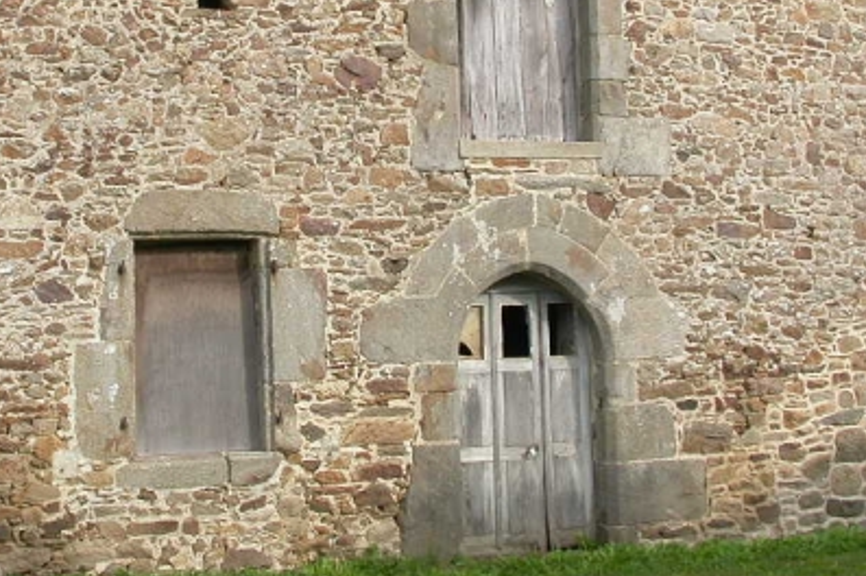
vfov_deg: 19.8
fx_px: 1634
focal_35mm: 68
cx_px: 310
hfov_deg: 29.5
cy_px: 111
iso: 100
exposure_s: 1/214
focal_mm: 7.85
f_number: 5.3
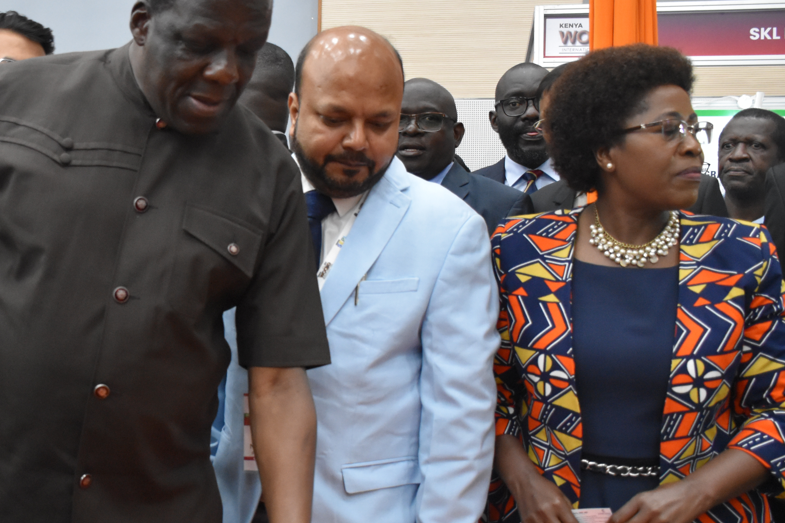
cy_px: 295
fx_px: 1003
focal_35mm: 46
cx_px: 156
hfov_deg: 40.9
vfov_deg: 29.2
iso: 2200
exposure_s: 1/60
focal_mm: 18
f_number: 3.5
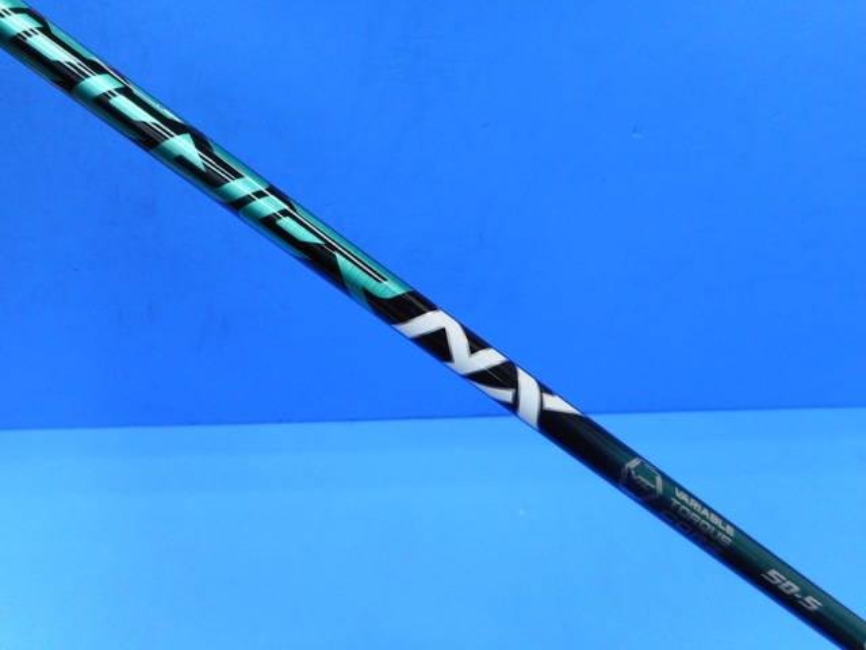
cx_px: 433
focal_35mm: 25
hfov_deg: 69.4
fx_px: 625
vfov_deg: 54.9
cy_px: 325
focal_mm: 4.5
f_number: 3.7
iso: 125
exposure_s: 1/30
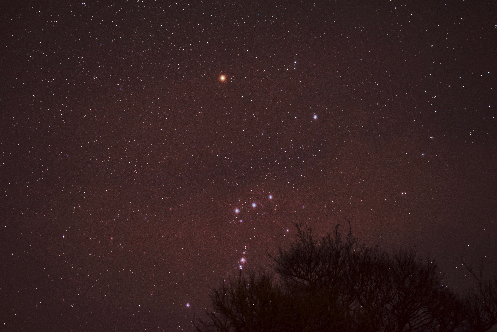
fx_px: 725
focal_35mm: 52
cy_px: 166
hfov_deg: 37.9
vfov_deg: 25.8
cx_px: 248
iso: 800
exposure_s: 10
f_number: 2.2
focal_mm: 35
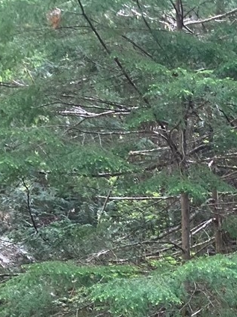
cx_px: 307
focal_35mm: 106
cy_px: 583
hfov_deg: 13.5
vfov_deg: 15.7
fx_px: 968
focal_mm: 3.99
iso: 80
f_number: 1.8
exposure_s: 1/114
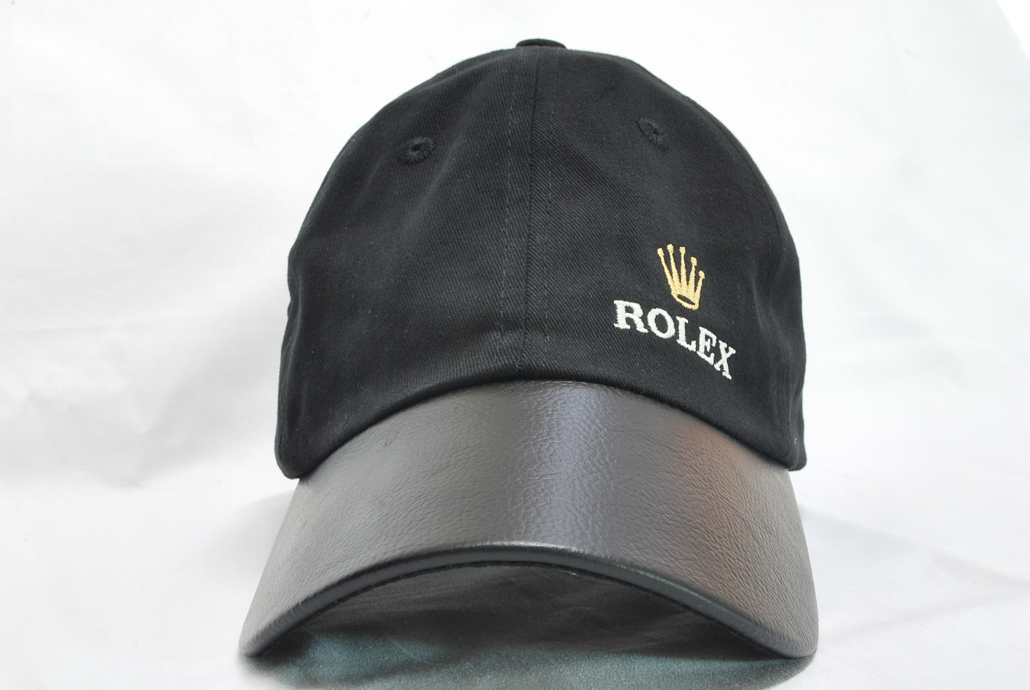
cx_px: 515
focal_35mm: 54
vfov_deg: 25.1
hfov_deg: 36.8
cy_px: 345
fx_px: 1547
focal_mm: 36
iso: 100
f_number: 16
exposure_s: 6
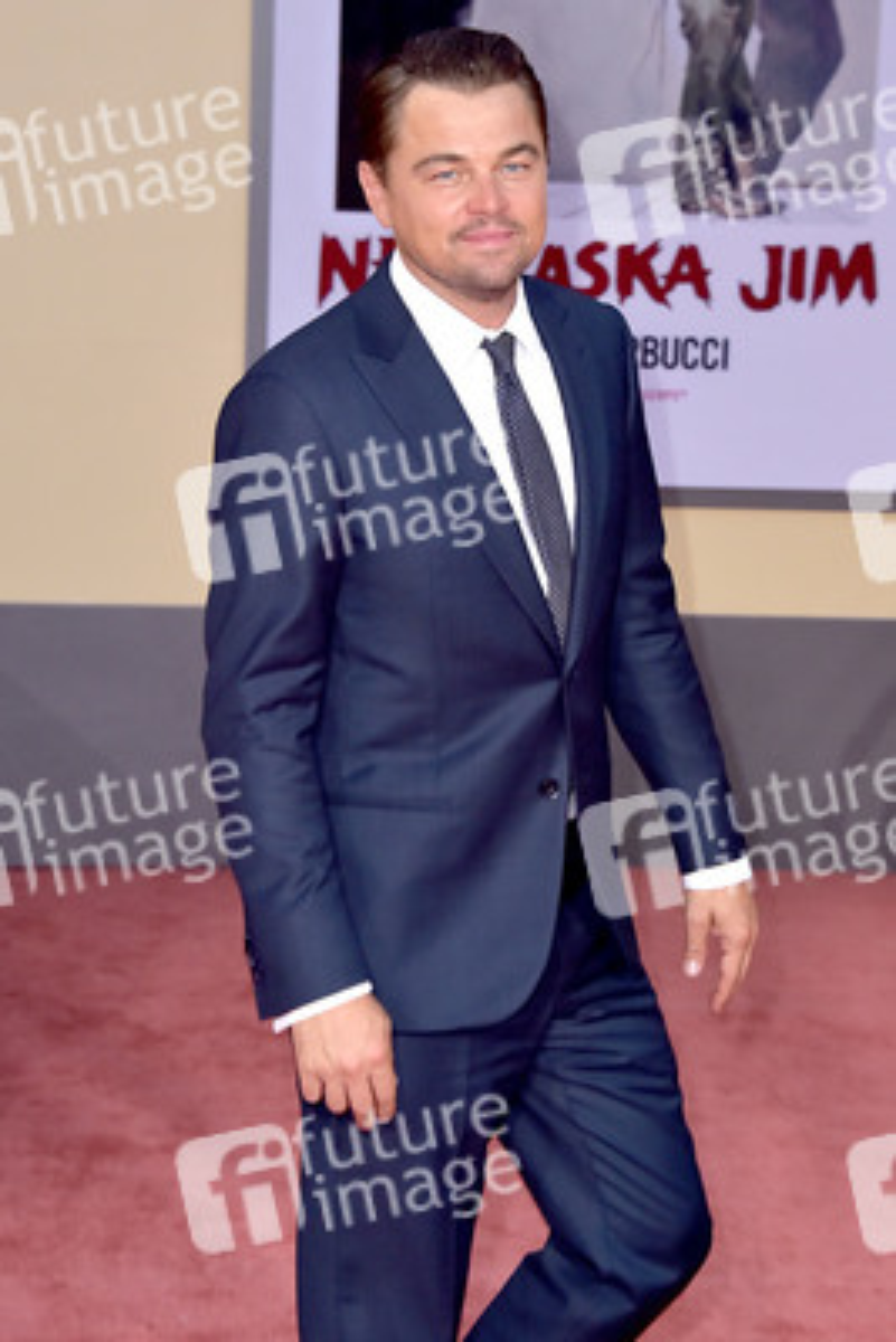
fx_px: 3431
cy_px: 671
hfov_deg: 14.9
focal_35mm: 92
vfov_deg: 22.1
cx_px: 448
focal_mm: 92
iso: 800
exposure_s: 1/250
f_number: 7.1
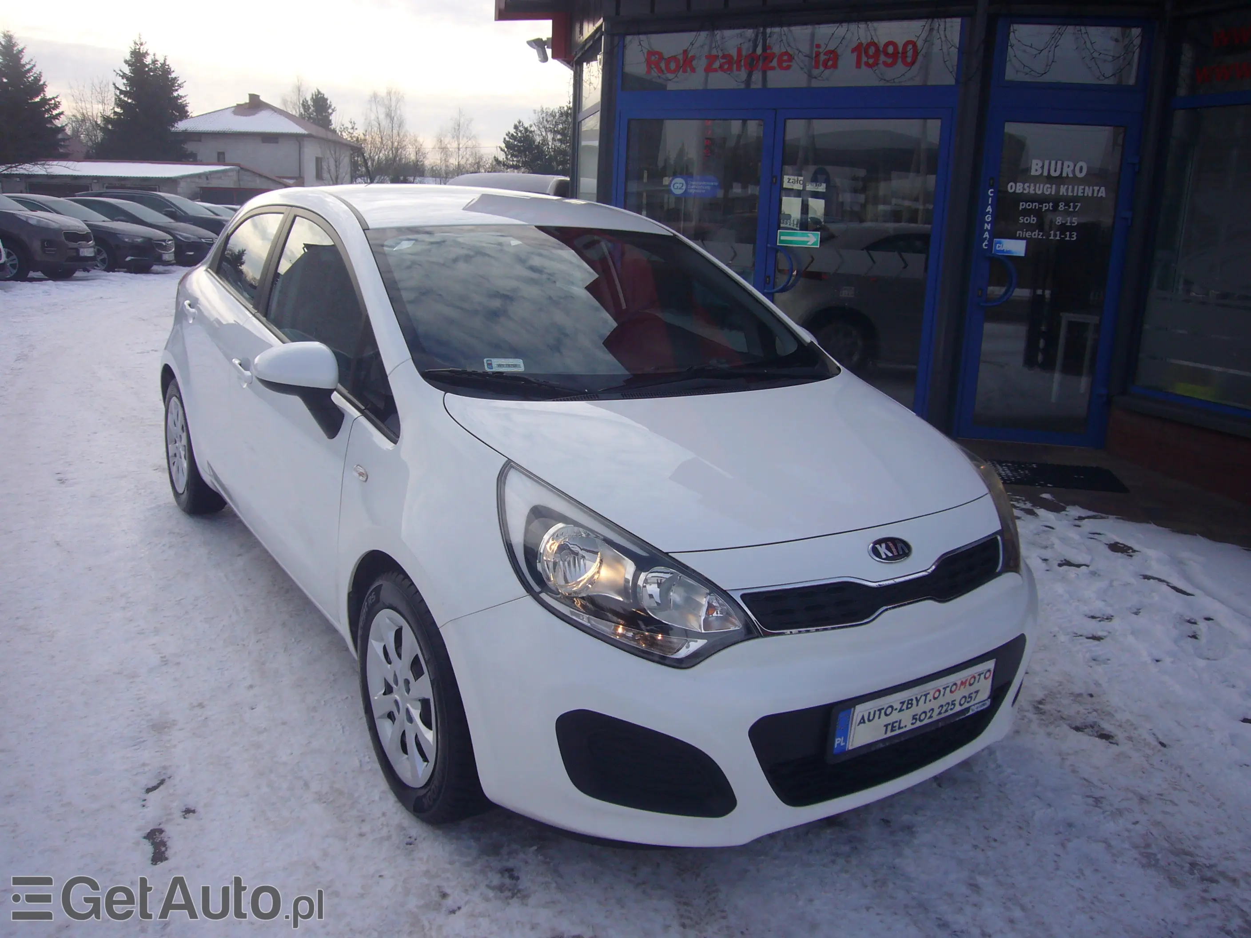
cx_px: 626
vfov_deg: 49.7
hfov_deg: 63.4
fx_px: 1012
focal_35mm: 28
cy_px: 469
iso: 80
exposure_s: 1/250
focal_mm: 4.6
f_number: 5.6
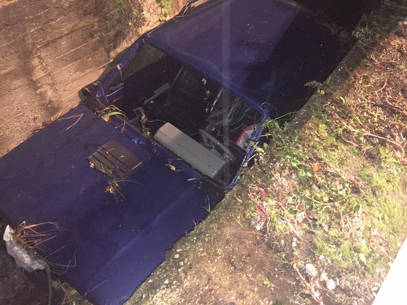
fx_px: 341
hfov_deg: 61.7
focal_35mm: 29
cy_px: 152
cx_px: 204
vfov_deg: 48.2
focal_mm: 4.15
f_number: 2.2
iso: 800
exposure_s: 1/17
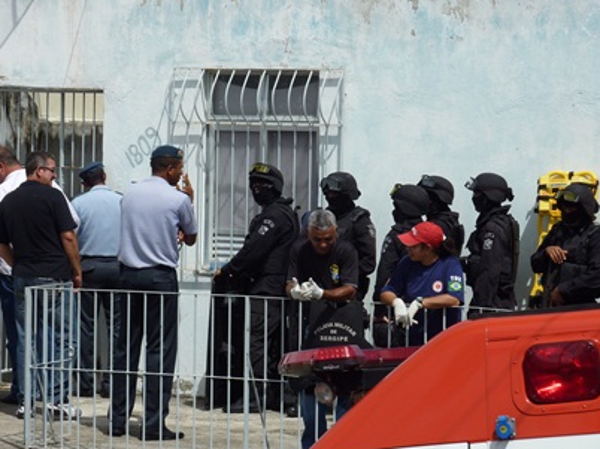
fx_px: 2512
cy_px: 222
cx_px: 296
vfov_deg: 10.2
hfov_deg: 13.6
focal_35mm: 145
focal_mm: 22.5
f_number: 5.6
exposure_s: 1/640
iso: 80
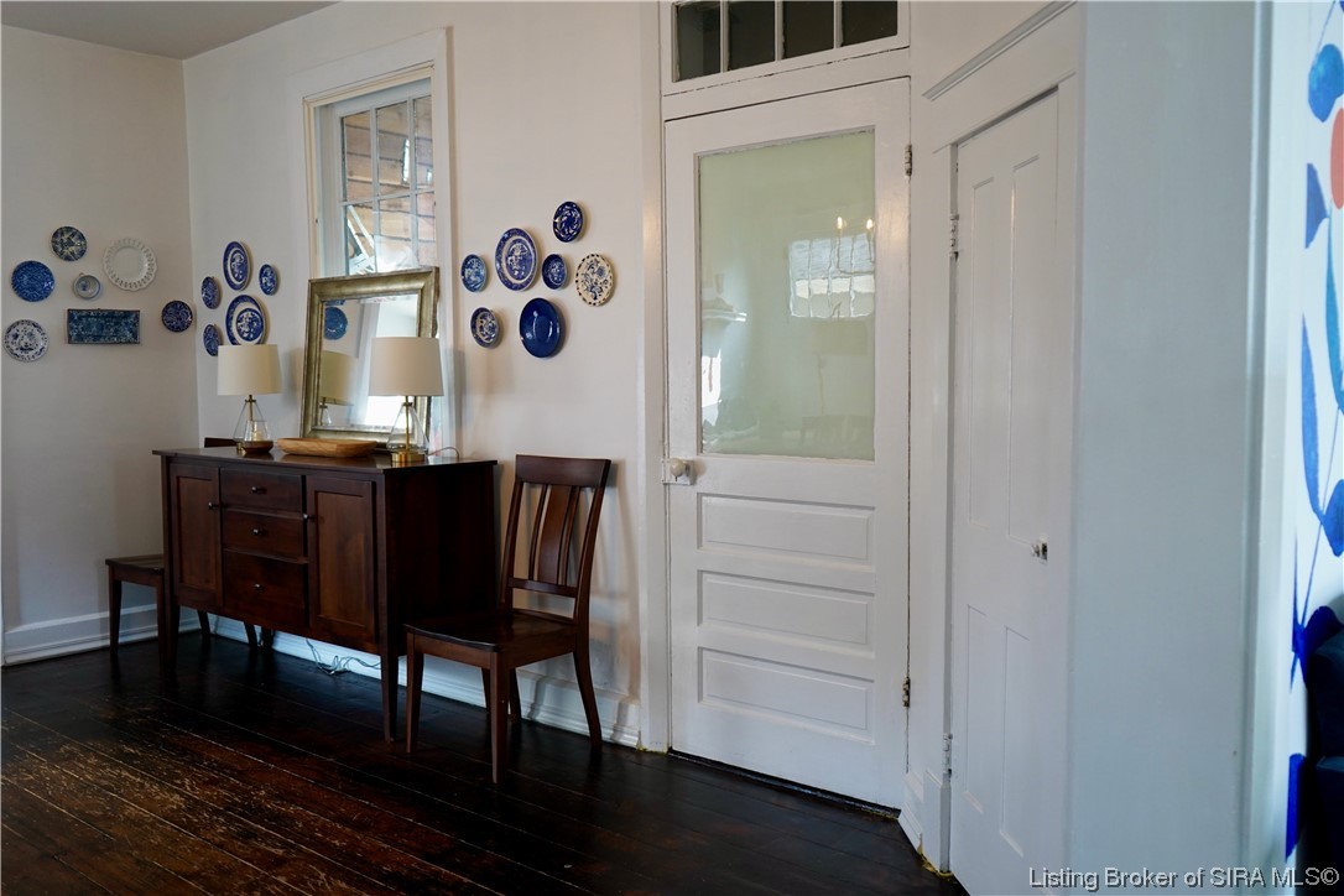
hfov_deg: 63.7
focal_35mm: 29
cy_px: 448
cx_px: 672
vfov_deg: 45.0
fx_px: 1083
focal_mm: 29
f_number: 4
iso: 1250
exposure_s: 1/160
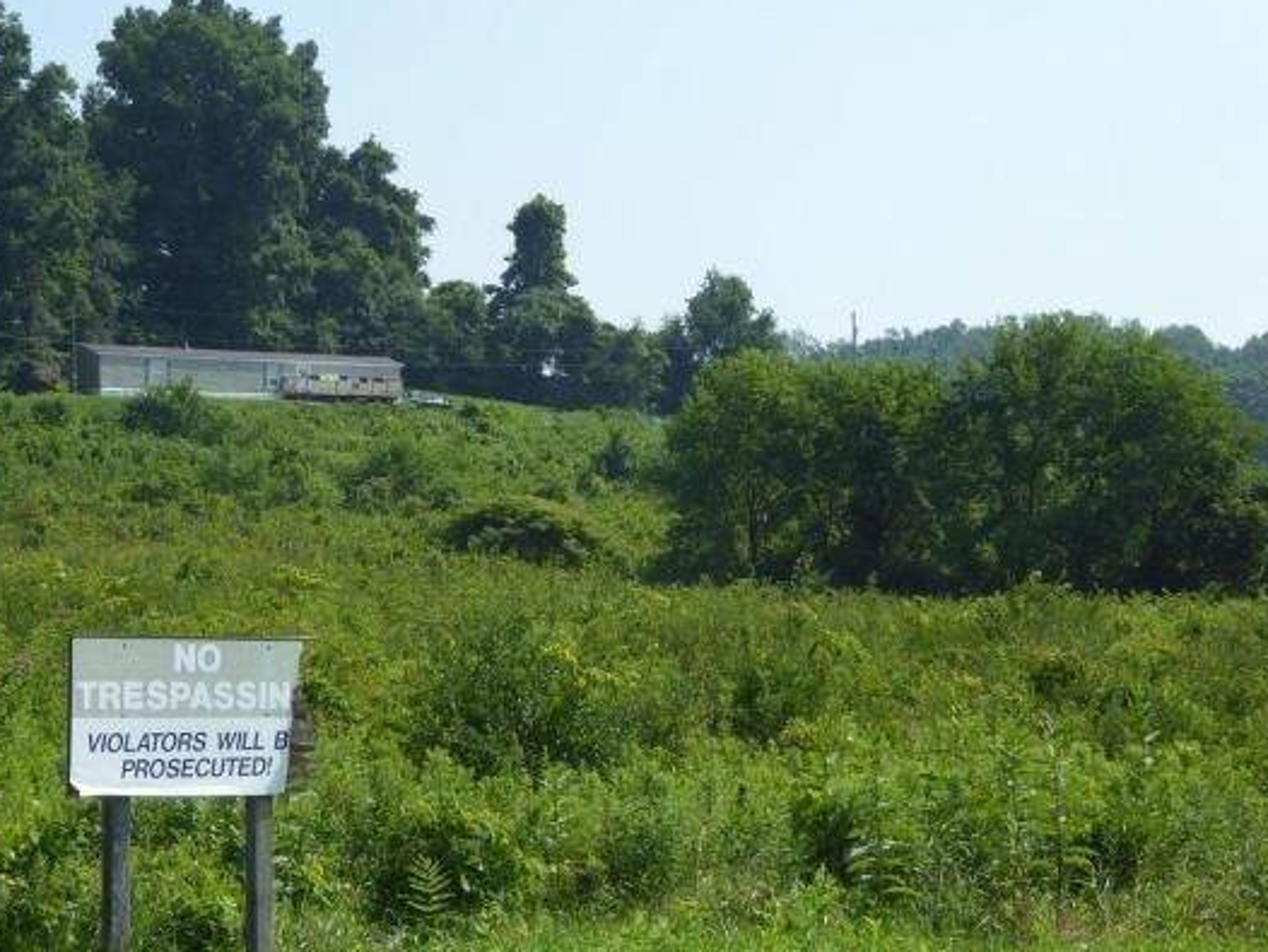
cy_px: 489
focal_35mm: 90
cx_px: 506
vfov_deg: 16.4
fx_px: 3298
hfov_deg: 21.7
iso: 100
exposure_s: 1/500
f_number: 4.6
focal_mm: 13.2
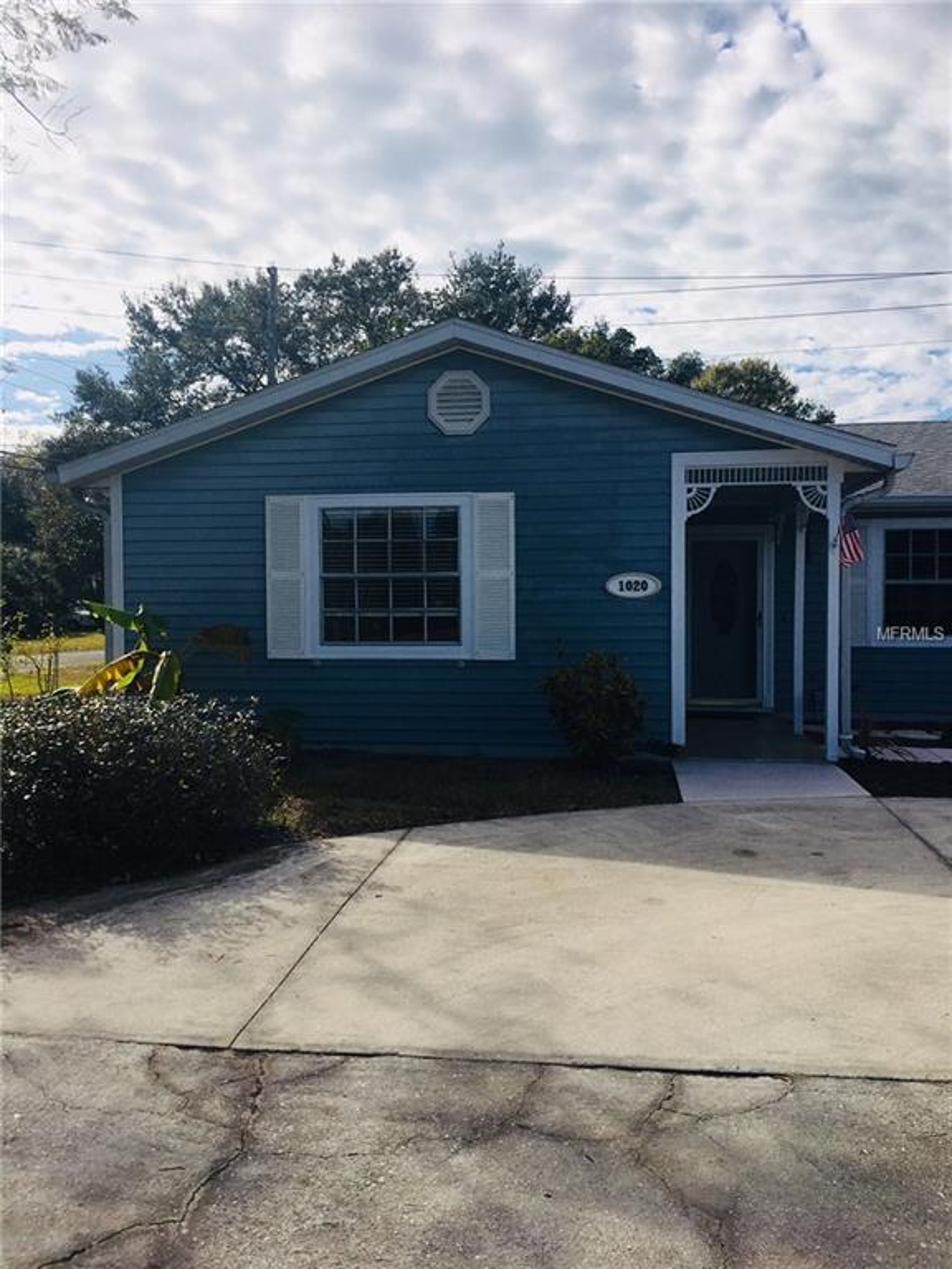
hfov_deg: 48.2
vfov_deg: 61.7
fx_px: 1063
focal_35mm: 29
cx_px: 476
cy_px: 634
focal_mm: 4.15
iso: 25
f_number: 2.2
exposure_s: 1/2747
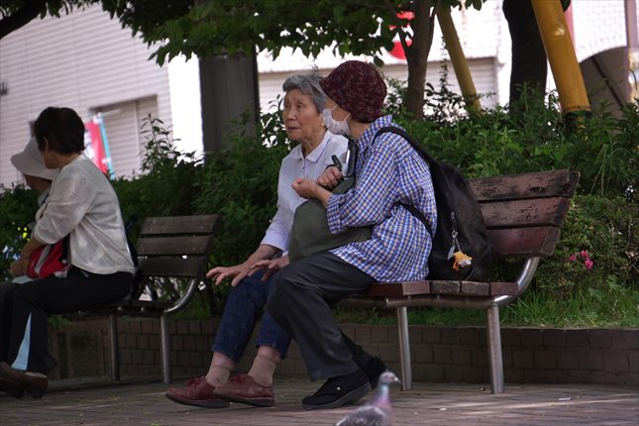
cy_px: 213
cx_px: 320
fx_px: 4153
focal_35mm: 234
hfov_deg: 8.8
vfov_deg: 5.9
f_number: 6.3
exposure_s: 1/125
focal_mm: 156
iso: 200
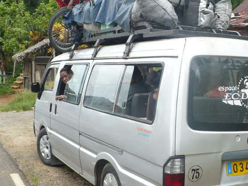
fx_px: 372
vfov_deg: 28.0
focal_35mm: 52
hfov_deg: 36.4
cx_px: 170
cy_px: 96
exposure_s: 1/250
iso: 100
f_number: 2.8
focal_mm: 6.1
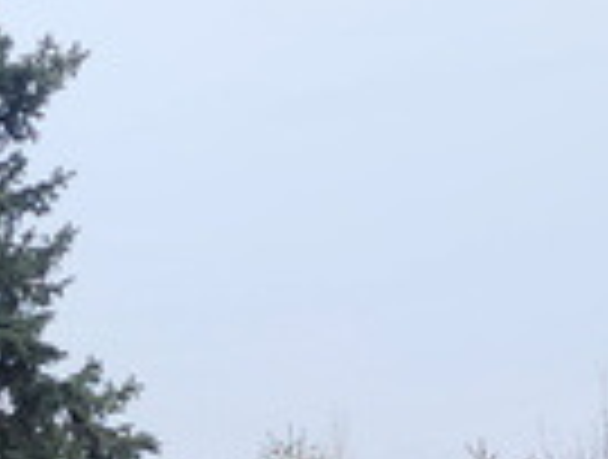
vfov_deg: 8.4
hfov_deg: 11.2
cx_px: -23
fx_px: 3064
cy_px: 612
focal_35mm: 174
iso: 12
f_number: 1.8
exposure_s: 1/407
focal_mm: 6.4
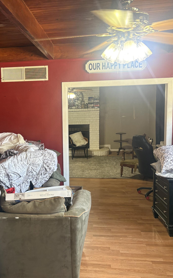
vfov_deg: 52.7
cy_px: 140
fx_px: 279
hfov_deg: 34.0
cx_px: 51
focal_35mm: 37
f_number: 1.6
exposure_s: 1/60
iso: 200
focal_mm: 5.96
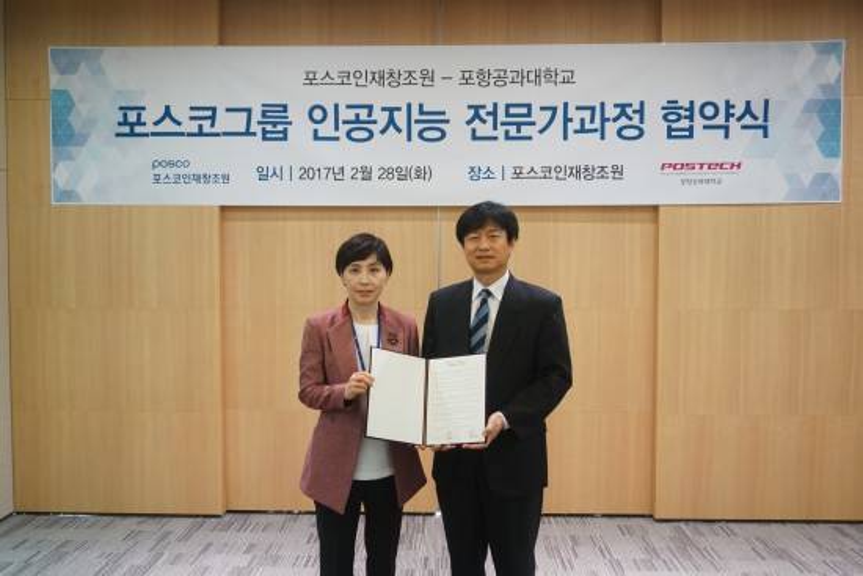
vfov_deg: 40.0
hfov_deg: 57.2
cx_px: 432
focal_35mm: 33
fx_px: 791
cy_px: 288
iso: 1250
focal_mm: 22
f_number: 4
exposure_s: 1/60
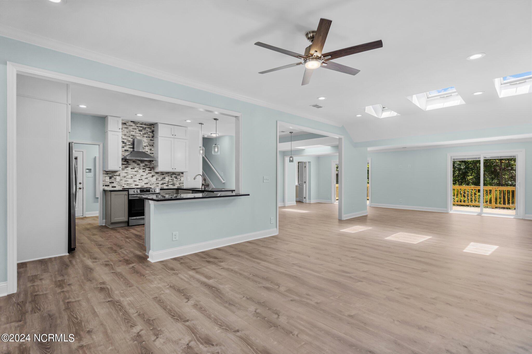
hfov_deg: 93.3
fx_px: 251
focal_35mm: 17
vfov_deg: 70.4
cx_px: 266
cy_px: 177
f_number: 4
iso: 250
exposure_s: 1/160
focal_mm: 17
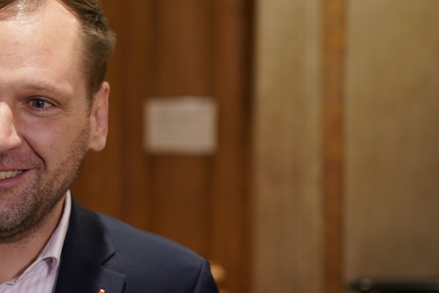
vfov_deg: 17.5
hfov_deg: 25.5
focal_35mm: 78
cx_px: 87
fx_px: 951
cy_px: 168
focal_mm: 35
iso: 1600
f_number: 1.8
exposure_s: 1/320
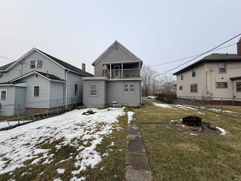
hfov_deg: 102.1
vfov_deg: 85.7
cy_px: 90
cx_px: 120
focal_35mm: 14
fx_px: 97
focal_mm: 2.22
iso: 50
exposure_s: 1/876
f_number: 2.2
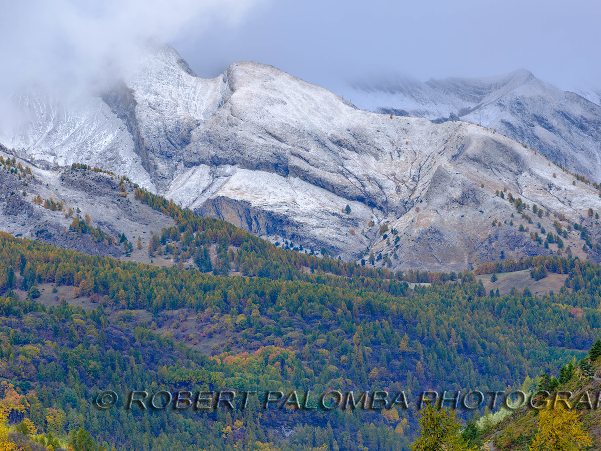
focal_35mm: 206
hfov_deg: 9.6
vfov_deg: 7.2
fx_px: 3577
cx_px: 370
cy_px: 267
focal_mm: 196.5
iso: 200
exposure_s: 1/160
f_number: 8
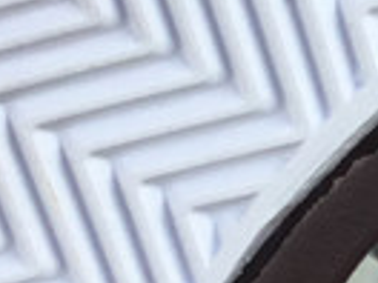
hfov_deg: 8.9
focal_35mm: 212
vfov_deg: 7.0
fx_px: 2315
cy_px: 256
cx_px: 704
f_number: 2.4
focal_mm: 3.3
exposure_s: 1/506
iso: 25
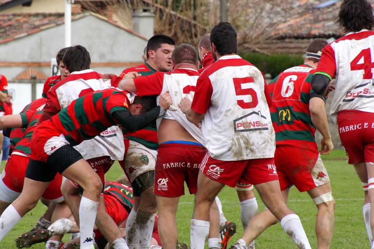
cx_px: 187
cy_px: 124
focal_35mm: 420
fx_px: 4360
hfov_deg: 4.9
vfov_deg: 3.3
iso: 1600
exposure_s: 1/640
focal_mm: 280
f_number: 11
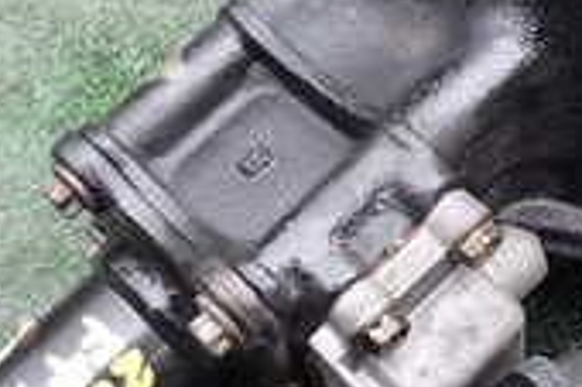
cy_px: 243
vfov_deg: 14.8
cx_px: 425
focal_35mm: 92
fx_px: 1486
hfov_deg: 22.0
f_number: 2.8
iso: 100
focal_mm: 4.5
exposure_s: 1/125
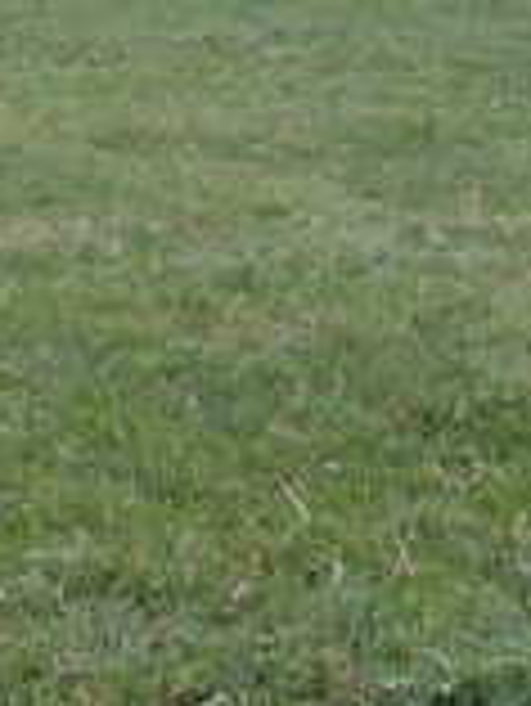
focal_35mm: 185
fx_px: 3779
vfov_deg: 10.4
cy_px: -256
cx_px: -162
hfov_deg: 7.9
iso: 80
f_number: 3.1
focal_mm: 5.3
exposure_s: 1/250
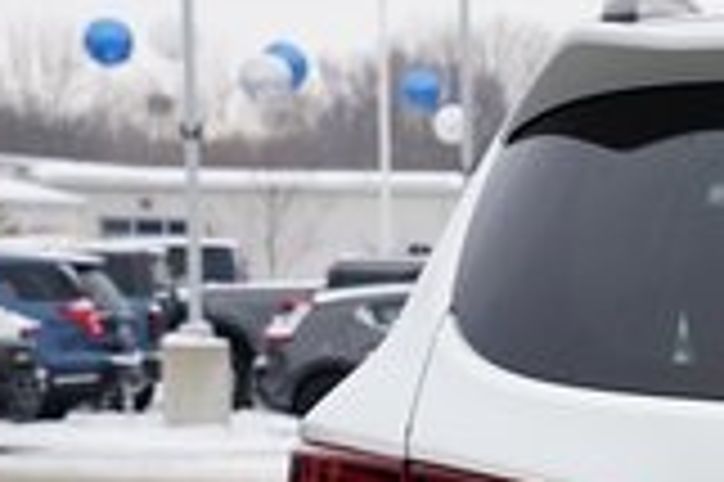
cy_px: 696
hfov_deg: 7.2
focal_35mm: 283
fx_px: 5686
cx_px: 1084
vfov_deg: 4.8
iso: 100
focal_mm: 71
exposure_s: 1/100
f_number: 9
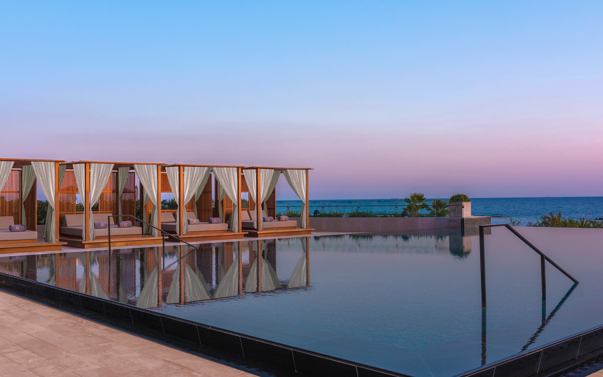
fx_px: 608
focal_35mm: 37
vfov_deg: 34.4
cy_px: 194
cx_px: 301
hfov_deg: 52.7
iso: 250
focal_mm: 36
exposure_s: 1/100
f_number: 8
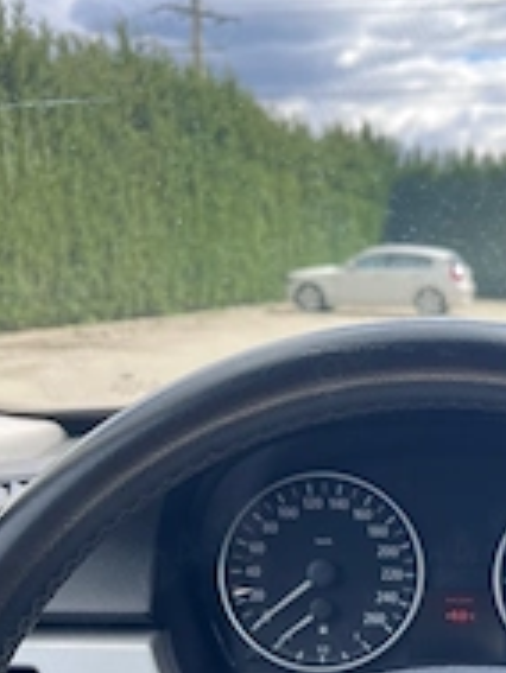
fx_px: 1071
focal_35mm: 55
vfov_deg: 32.9
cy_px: 623
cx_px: 495
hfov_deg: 25.4
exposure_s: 1/592
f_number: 1.6
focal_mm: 5.1
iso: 50
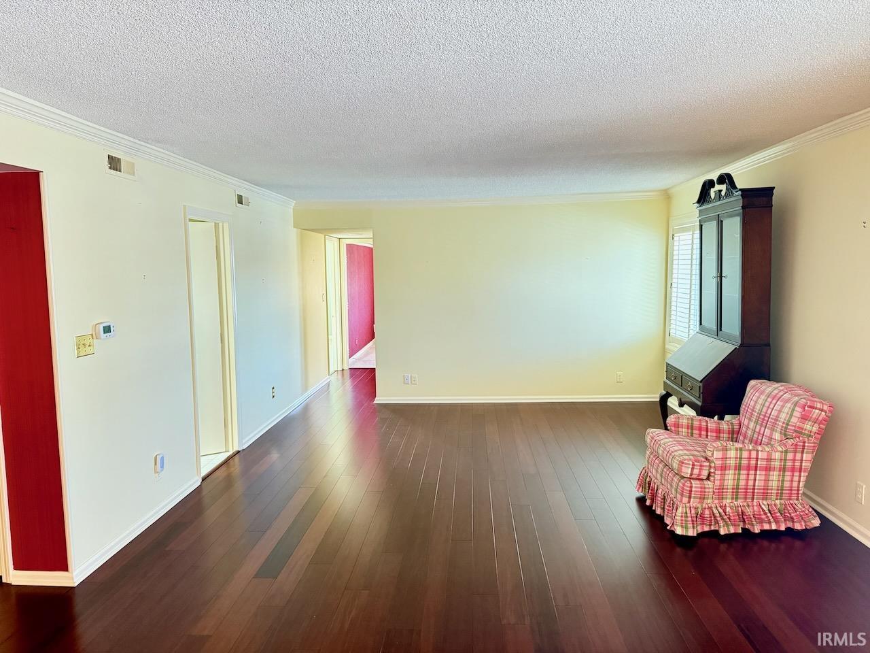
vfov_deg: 56.8
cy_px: 326
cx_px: 435
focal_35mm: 24
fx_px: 603
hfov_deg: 71.6
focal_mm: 6.76
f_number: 1.78
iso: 500
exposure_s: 1/60
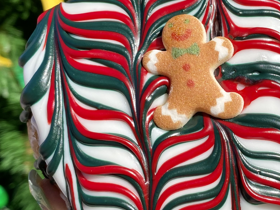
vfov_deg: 21.9
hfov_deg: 28.6
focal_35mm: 67
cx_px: 206
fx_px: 542
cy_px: 82
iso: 32
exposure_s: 1/2141
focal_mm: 4.25
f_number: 1.8
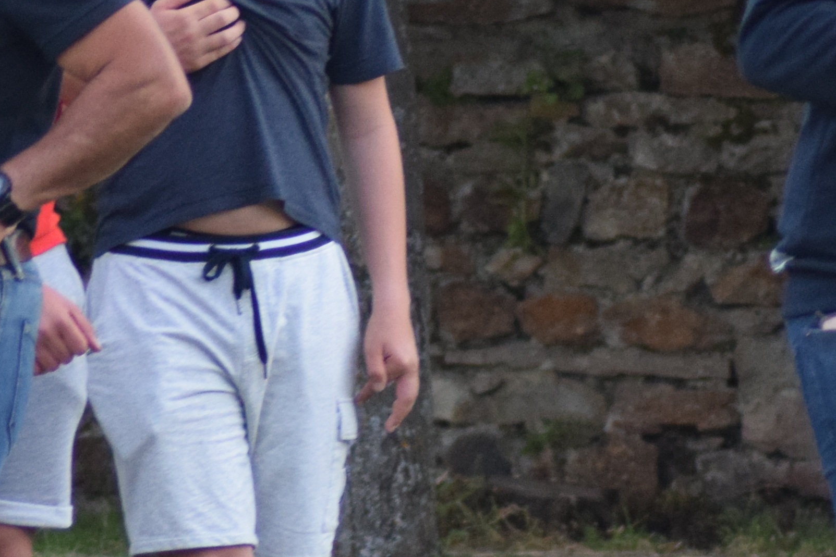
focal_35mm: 758
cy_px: 193
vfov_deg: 1.8
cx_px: 91
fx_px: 17600
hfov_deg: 2.7
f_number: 4.2
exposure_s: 1/500
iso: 1250
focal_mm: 135
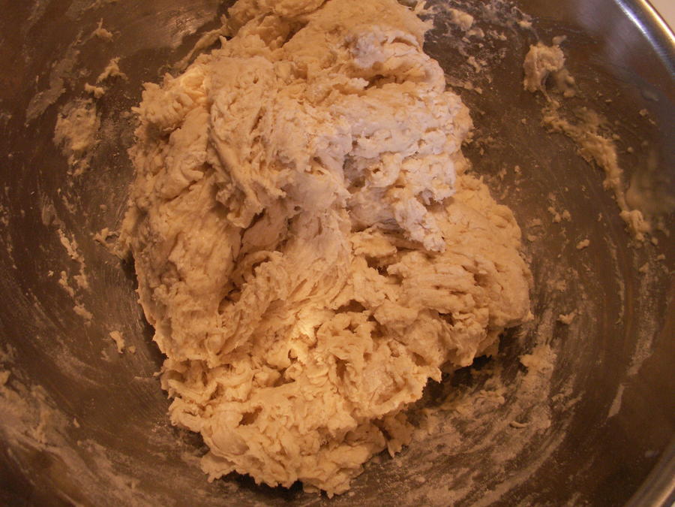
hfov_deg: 52.6
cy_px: 254
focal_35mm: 35
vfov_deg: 40.7
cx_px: 338
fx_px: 682
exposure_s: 1/25
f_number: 2.8
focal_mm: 5.86
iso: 160
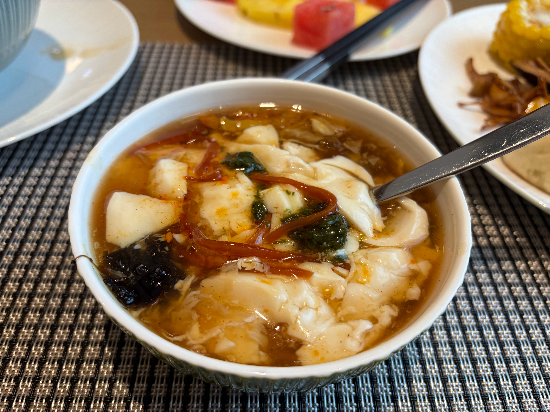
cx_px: 275
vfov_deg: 53.1
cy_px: 206
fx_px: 413
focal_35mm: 26
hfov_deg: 67.3
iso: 80
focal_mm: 5.96
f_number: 1.6
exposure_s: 1/100
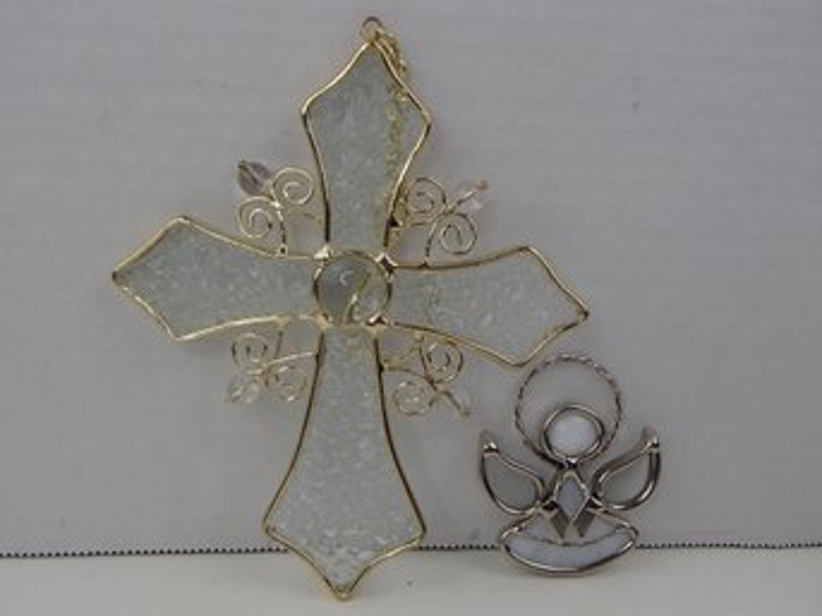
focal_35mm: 37
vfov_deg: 38.6
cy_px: 308
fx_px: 878
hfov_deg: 50.2
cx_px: 411
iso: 125
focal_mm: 6.64
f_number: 4.7
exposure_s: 1/160
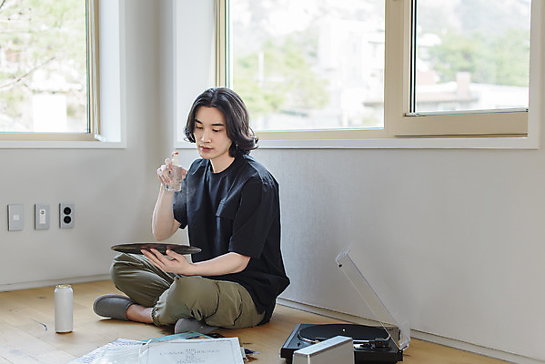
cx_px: 272
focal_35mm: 50
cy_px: 182
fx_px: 757
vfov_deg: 27.0
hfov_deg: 39.6
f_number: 2.8
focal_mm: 50
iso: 320
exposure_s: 1/320
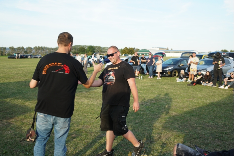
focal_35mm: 35
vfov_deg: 37.8
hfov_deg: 54.5
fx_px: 227
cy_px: 78
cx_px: 117
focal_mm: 35
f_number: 5.6
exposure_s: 1/200
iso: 200
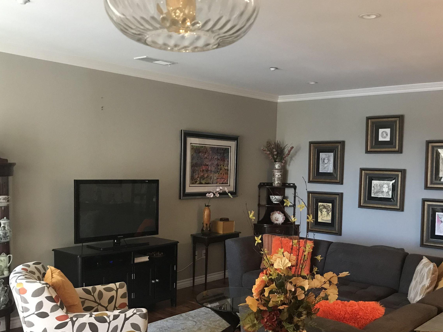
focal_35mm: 38
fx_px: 486
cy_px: 209
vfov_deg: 37.5
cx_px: 240
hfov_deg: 48.9
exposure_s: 1/15
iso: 100
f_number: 1.8
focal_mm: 3.99
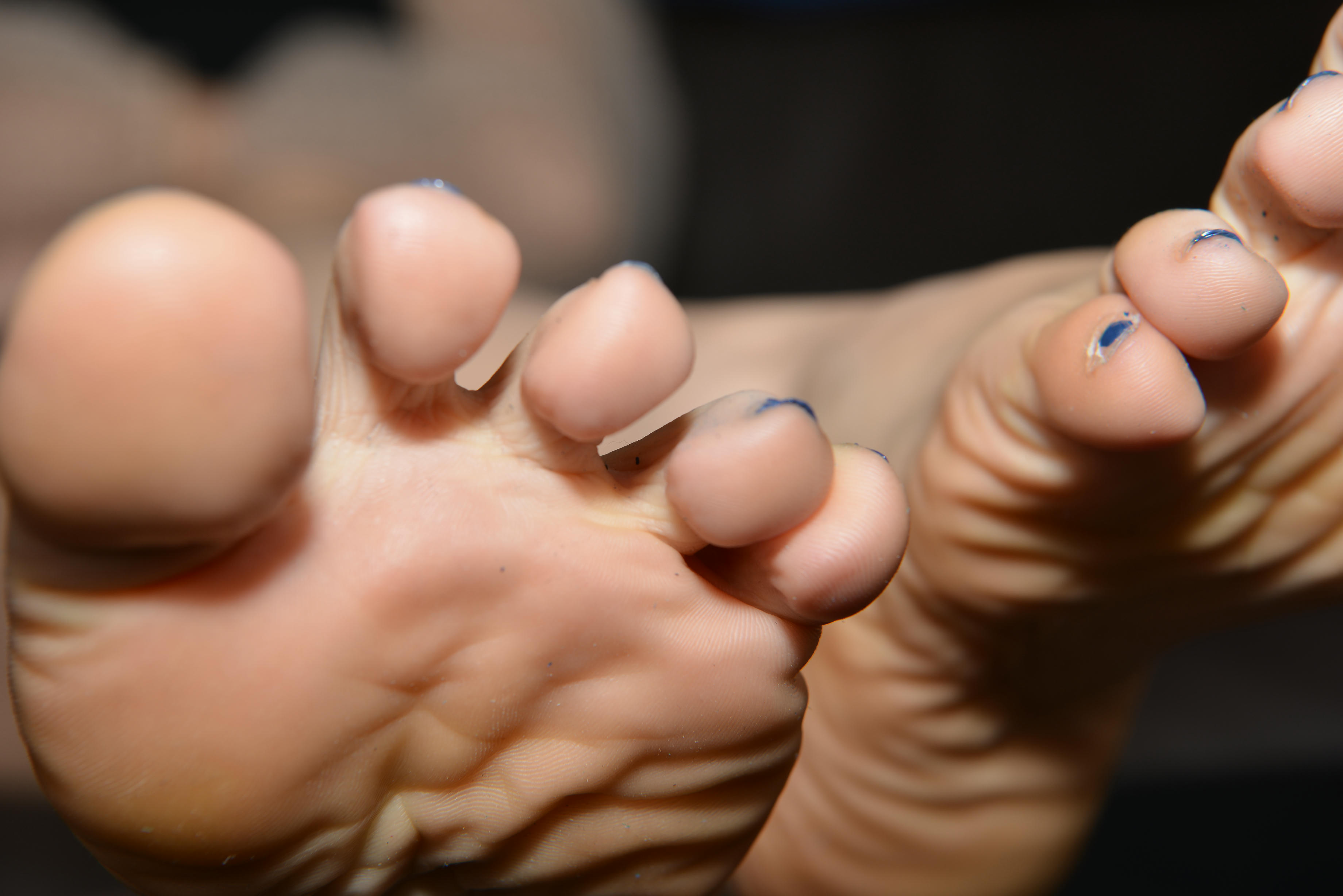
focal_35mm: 70
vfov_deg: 19.5
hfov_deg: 28.8
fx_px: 2612
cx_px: 672
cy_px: 448
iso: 100
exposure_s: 1/125
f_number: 8
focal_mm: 70
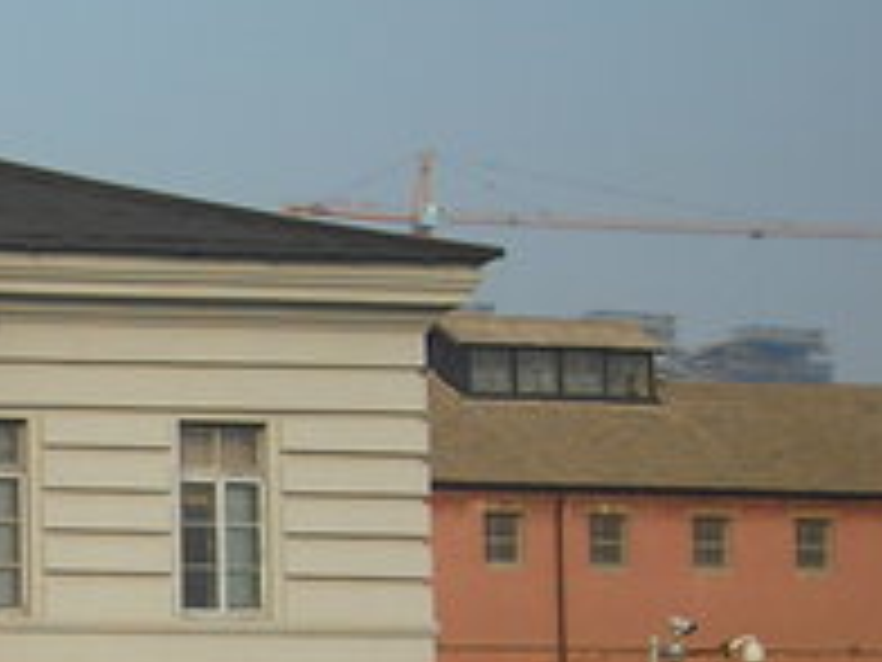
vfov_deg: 8.8
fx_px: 4281
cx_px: -378
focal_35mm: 168
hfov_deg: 11.4
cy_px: 664
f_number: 3.4
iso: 50
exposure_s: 1/392
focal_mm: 7.8
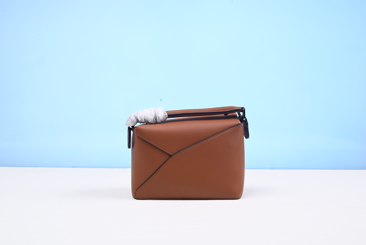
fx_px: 407
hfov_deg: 48.4
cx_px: 183
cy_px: 122
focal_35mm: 40
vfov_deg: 33.4
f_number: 16
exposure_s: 1/2
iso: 100
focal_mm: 40
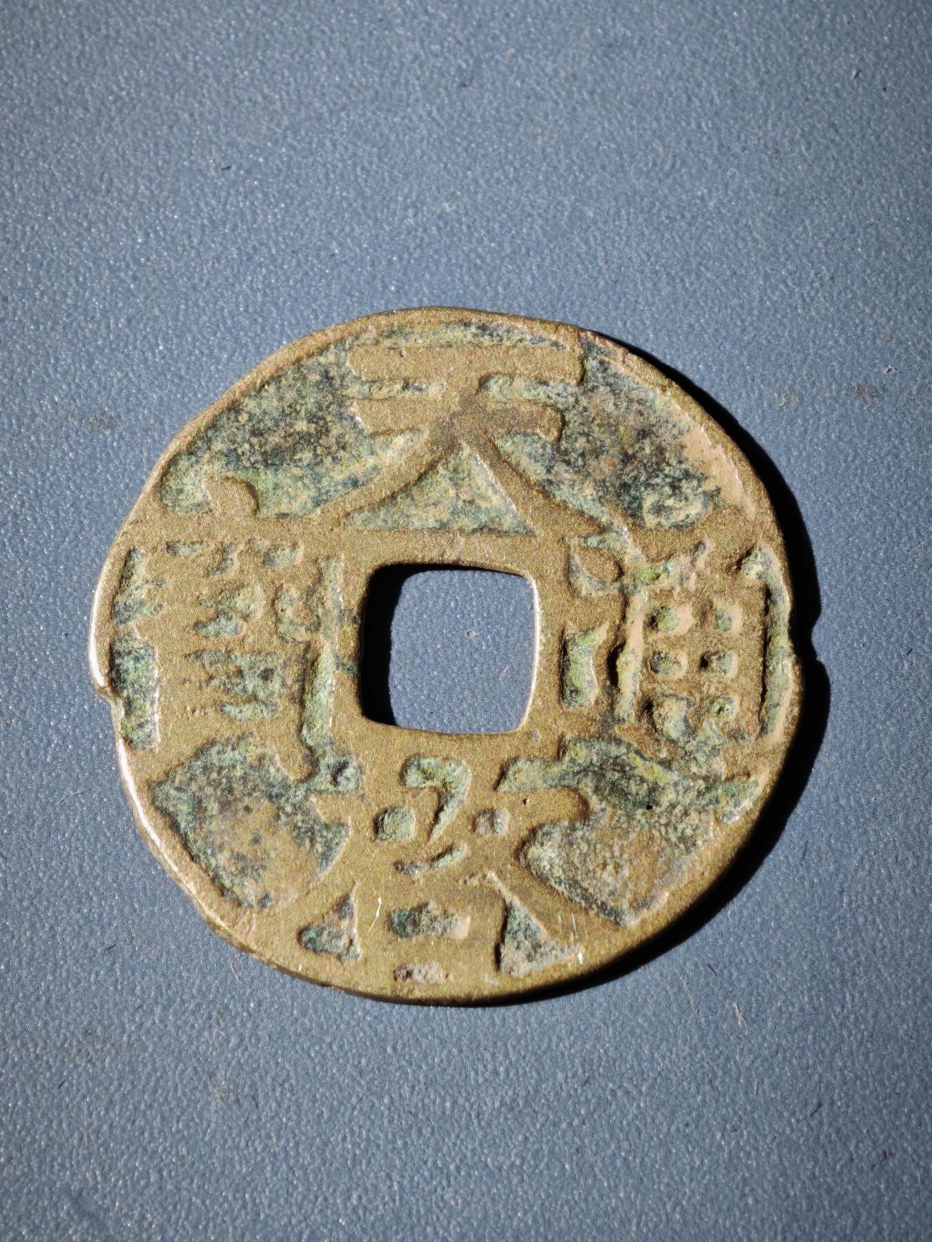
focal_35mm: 121
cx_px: 466
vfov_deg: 16.3
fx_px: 4344
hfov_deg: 12.2
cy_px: 621
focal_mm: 9
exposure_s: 1/108
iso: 320
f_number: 2
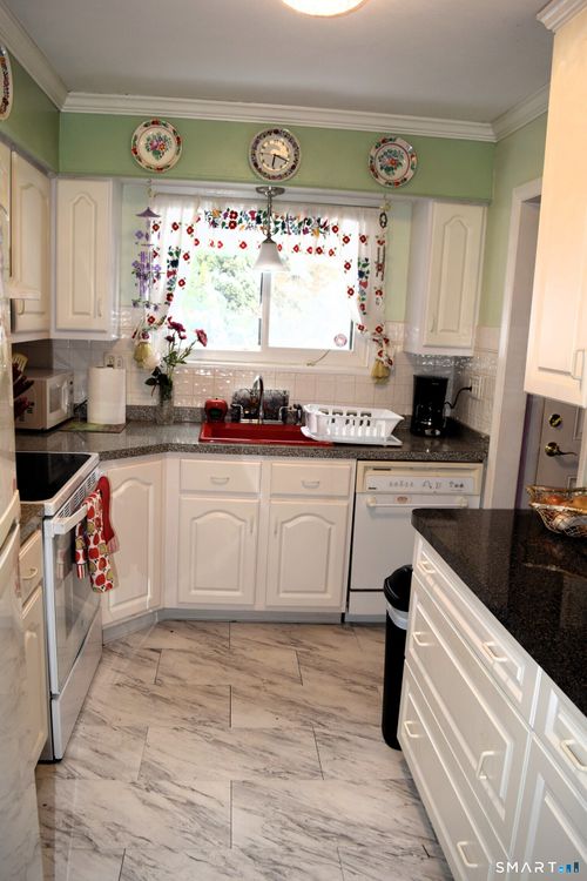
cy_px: 440
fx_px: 660
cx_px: 294
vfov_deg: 67.4
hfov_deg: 47.9
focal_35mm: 27
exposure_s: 1/125
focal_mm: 18
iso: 500
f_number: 5.6
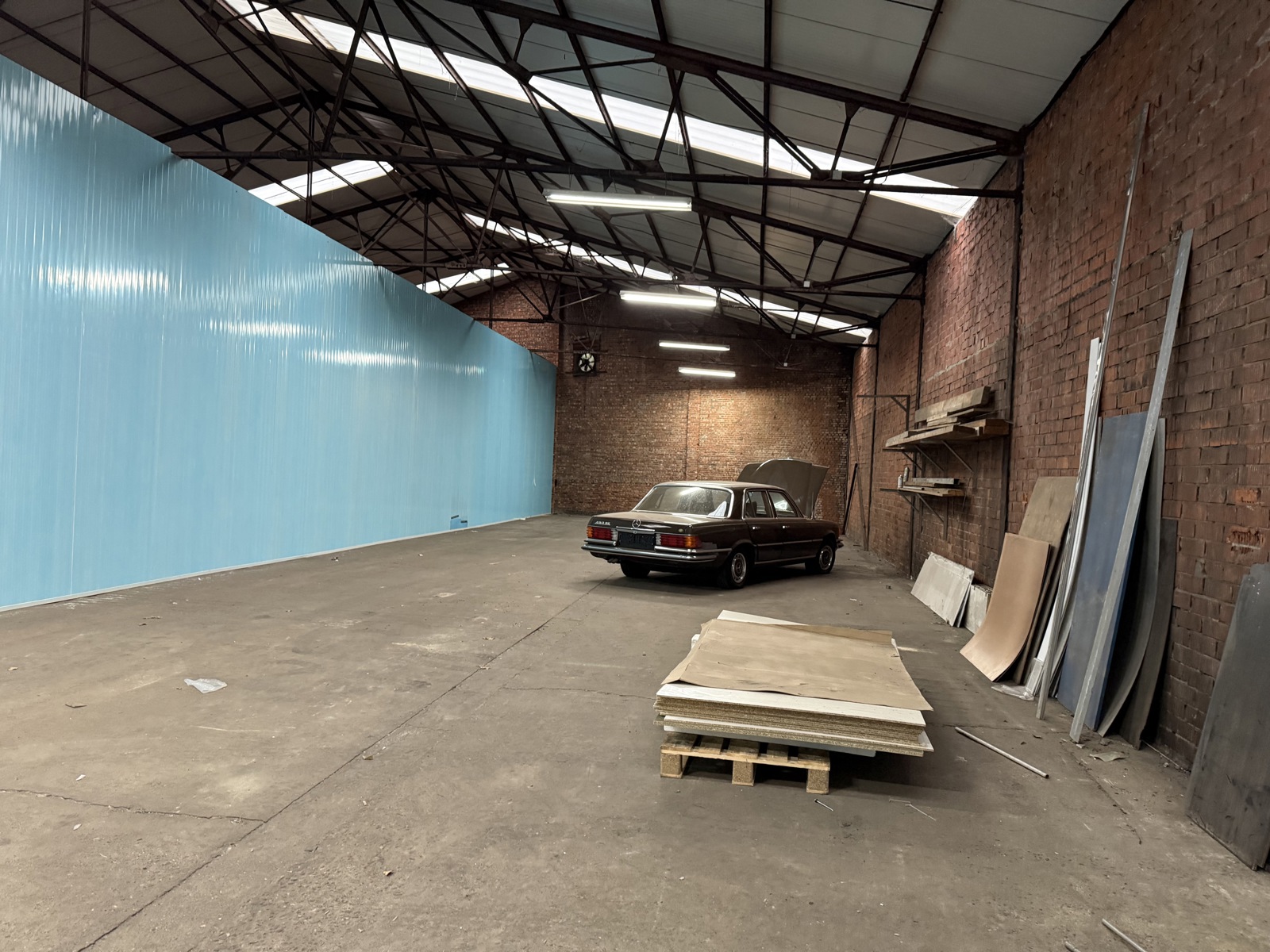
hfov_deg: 71.6
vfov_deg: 56.8
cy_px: 476
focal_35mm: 24
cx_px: 635
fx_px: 881
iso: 500
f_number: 1.78
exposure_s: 1/50
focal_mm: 6.76
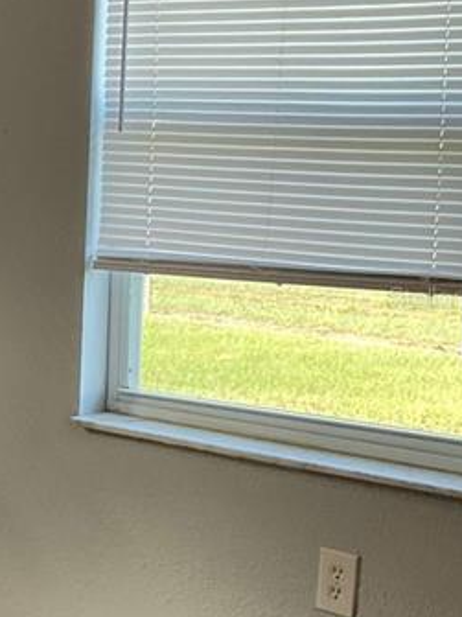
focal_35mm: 104
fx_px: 1852
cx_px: -309
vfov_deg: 18.9
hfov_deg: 13.1
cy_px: 297
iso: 50
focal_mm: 3
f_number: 1.8
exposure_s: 1/60
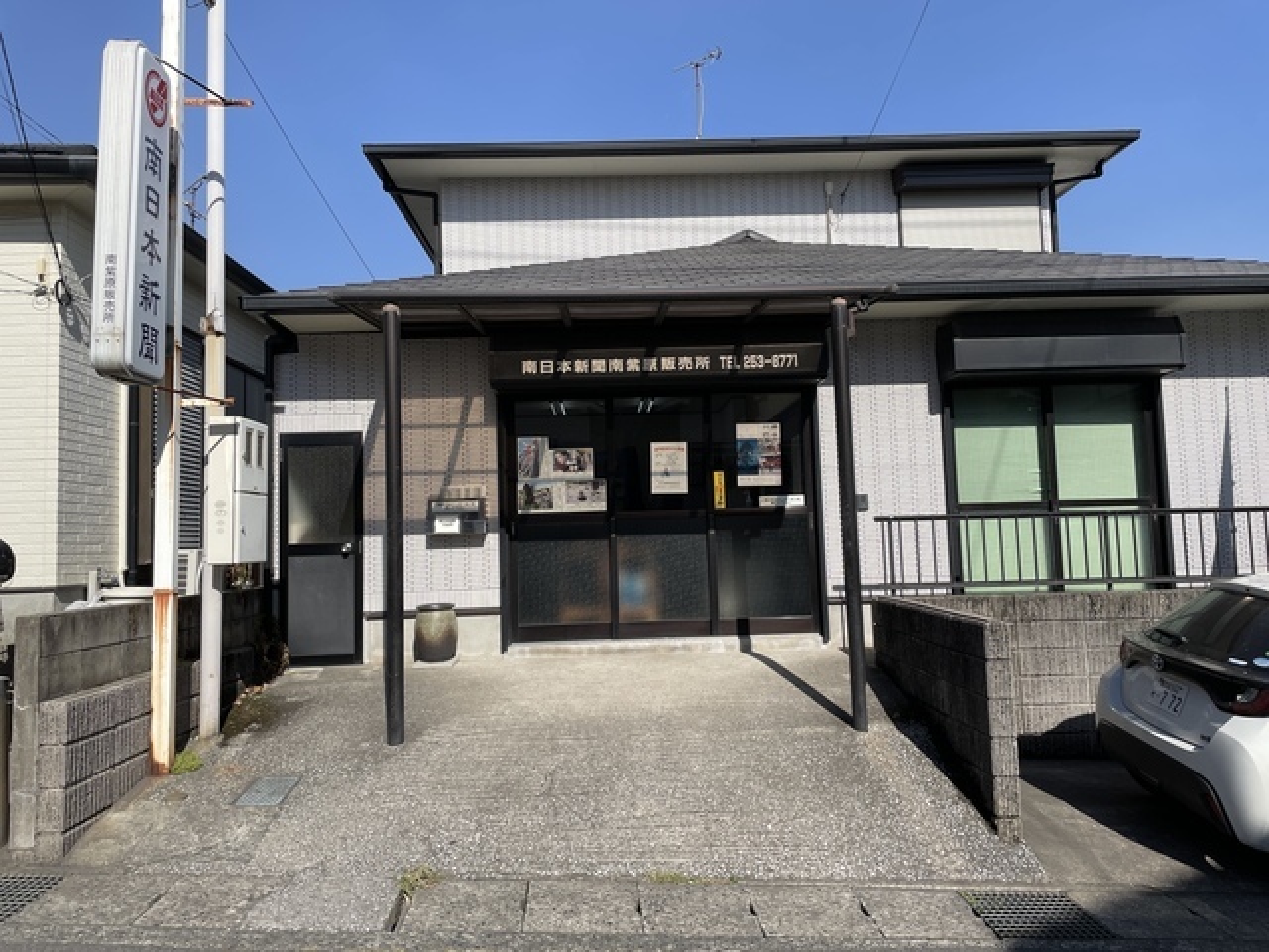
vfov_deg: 53.1
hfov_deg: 67.3
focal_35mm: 26
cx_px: 634
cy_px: 476
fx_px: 953
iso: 32
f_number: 1.6
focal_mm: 4.2
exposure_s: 1/4831
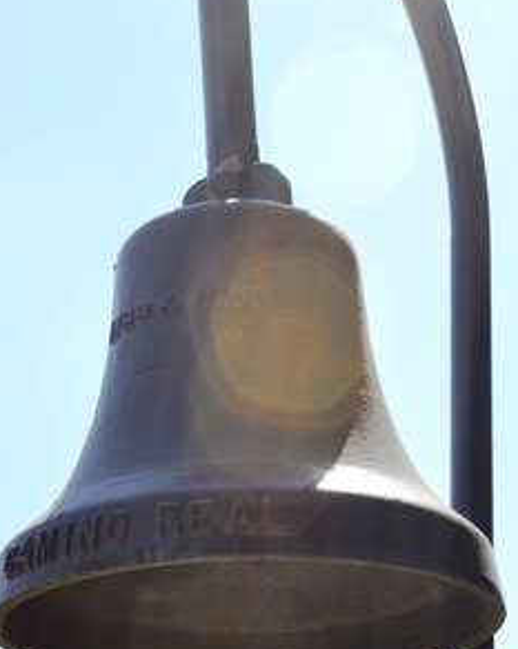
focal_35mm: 108
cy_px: 538
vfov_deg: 17.6
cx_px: 229
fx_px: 2073
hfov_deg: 14.2
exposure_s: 1/125
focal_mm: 28
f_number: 5.6
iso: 100
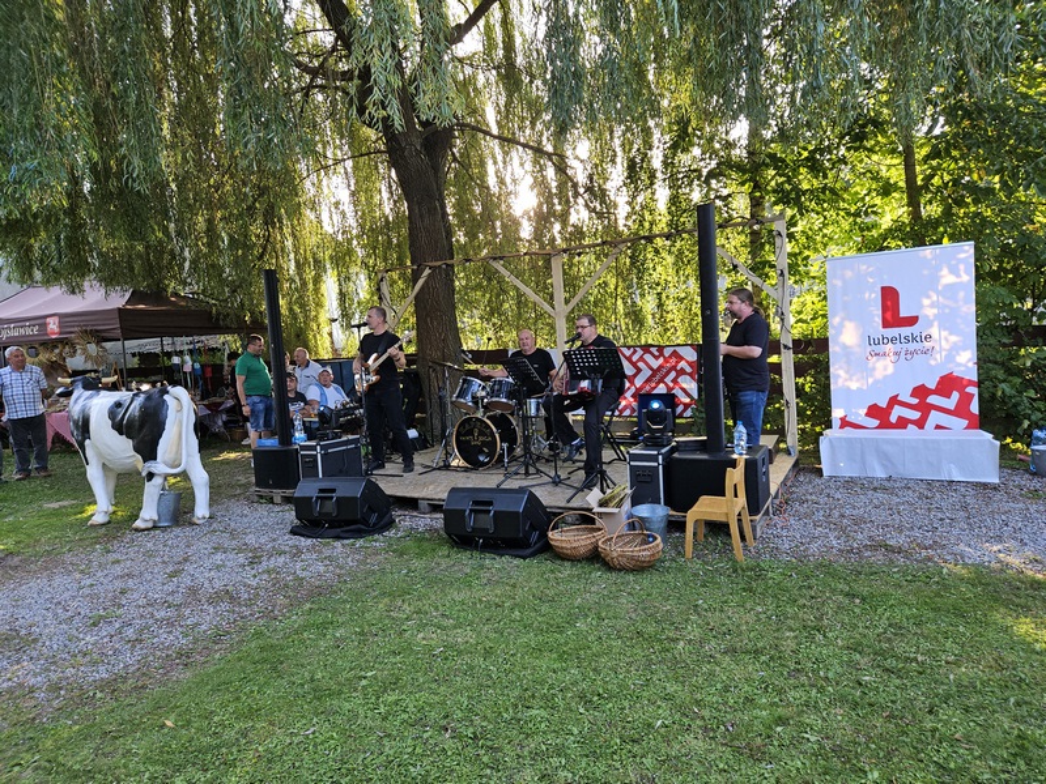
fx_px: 695
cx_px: 523
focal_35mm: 23
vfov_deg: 58.9
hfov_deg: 73.9
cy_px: 392
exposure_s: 1/100
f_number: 1.8
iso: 40
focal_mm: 5.4
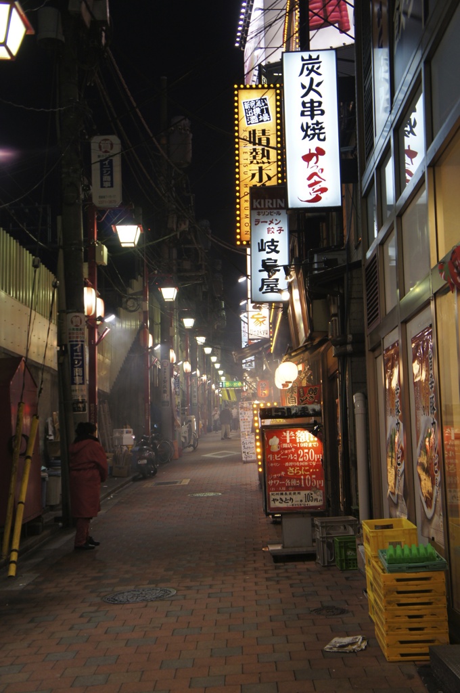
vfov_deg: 43.7
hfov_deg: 29.8
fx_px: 865
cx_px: 230
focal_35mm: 45
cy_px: 346
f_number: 4
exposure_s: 1/60
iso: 500
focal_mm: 30
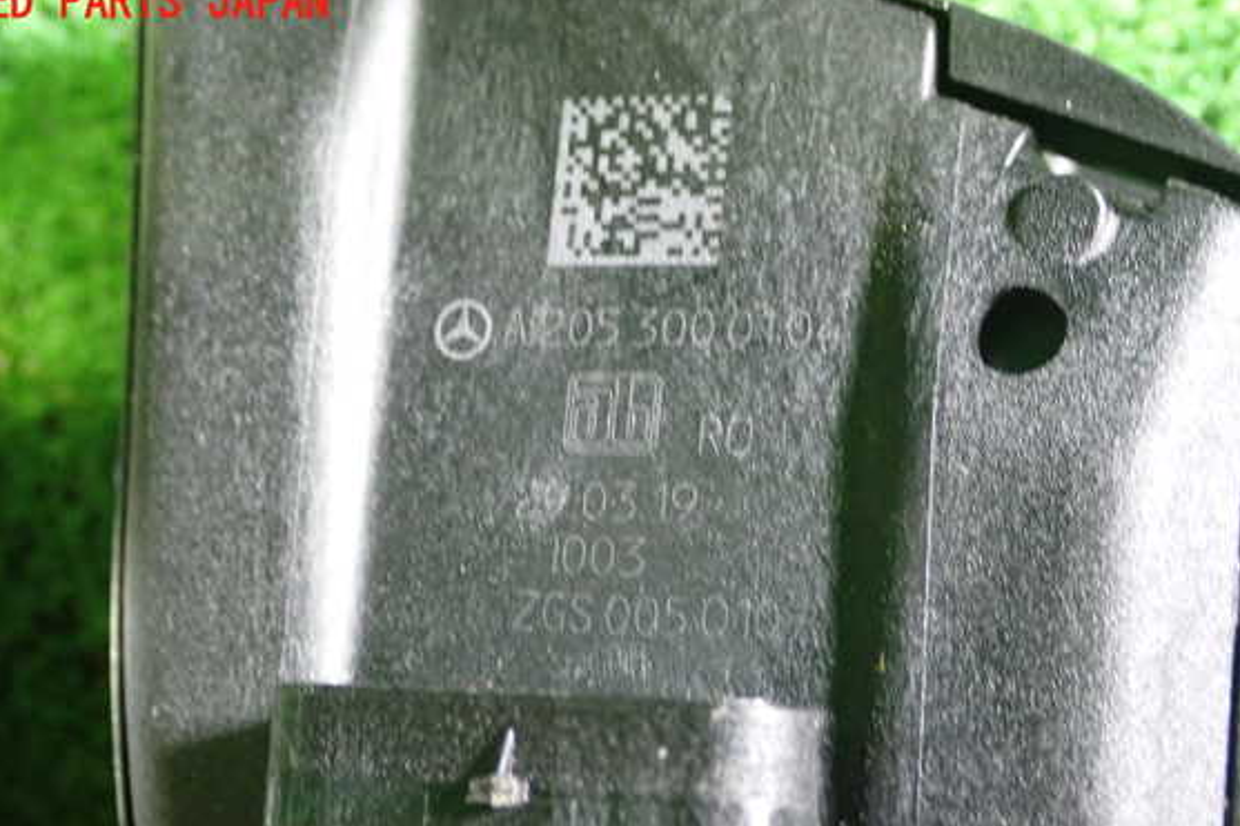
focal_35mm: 65
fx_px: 2238
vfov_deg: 20.9
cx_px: 592
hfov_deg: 31.0
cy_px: 476
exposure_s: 1/15
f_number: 3.5
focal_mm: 10.35
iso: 800
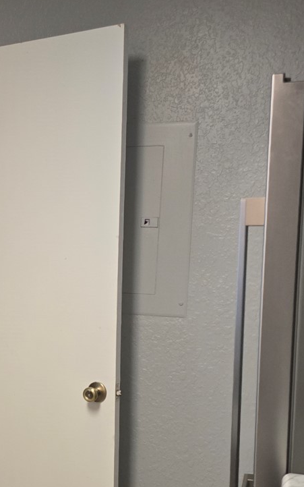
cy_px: 337
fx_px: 716
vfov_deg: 37.0
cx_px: -7
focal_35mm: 54
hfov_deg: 22.9
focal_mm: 6.3
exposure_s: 1/120
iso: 1000
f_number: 1.7
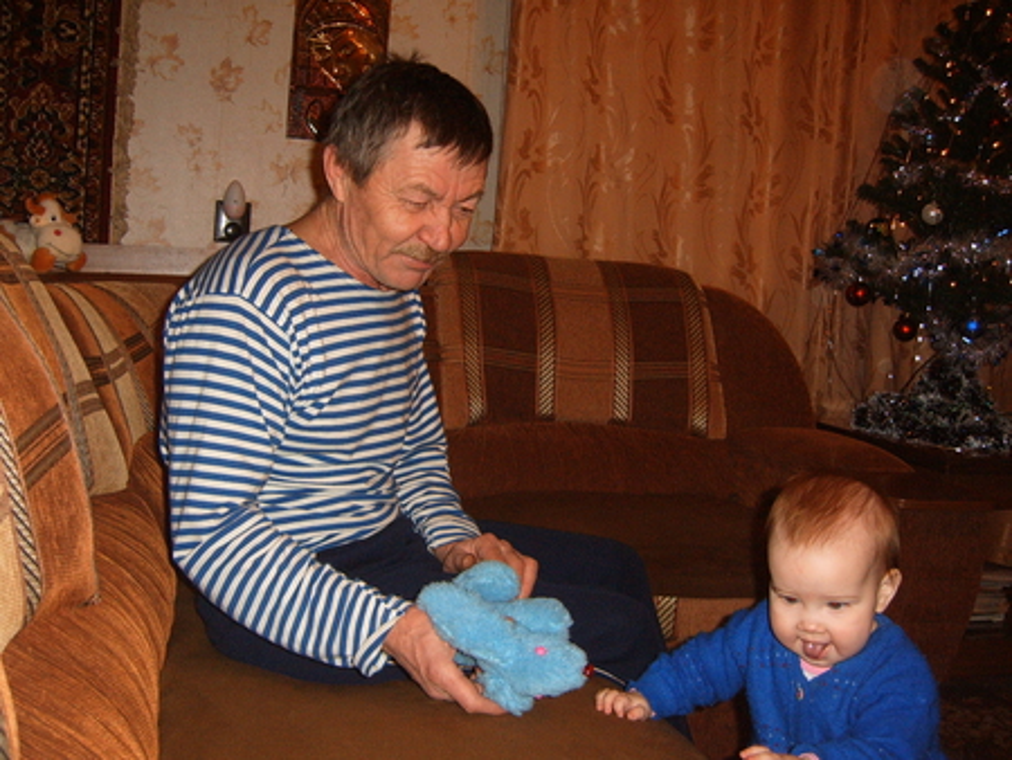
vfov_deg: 38.7
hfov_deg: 50.1
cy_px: 380
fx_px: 1082
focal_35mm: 37
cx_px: 506
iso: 141
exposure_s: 1/30
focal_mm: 6.2
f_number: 2.9
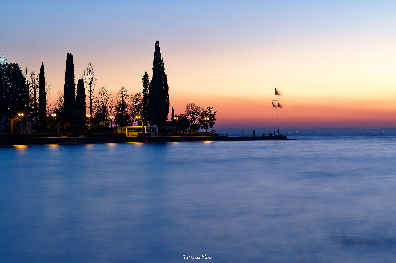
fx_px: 1121
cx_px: 198
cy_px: 132
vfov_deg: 13.4
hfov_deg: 20.0
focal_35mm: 102
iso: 100
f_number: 20
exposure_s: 13
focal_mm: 102
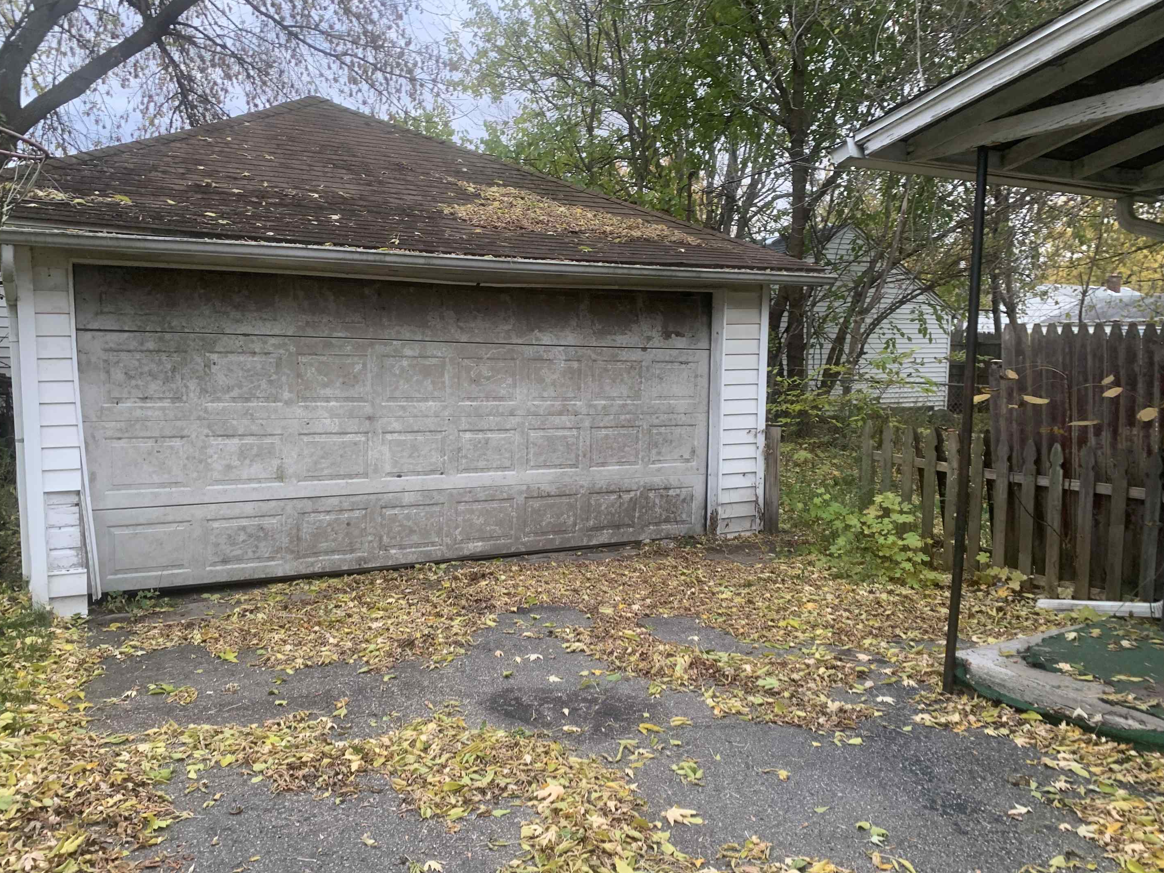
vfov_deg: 49.7
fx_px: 941
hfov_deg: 63.4
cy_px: 462
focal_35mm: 28
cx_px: 543
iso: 100
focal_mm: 4.25
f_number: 1.8
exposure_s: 1/80
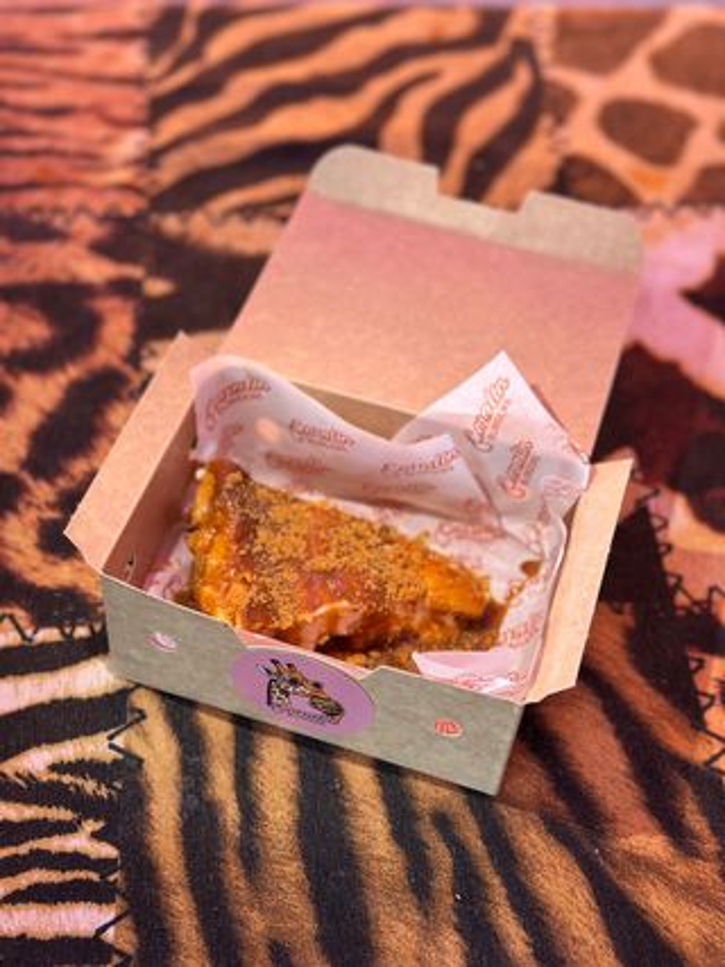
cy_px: 484
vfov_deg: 39.7
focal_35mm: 48
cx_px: 362
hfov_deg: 30.3
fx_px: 1341
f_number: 1.78
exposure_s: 1/100
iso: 125
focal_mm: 6.86
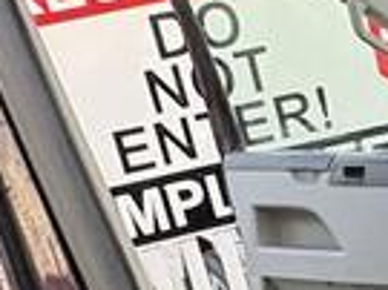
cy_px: 350
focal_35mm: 93
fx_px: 1041
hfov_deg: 19.6
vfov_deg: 15.3
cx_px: 489
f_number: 2.2
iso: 250
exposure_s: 1/68
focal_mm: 2.22
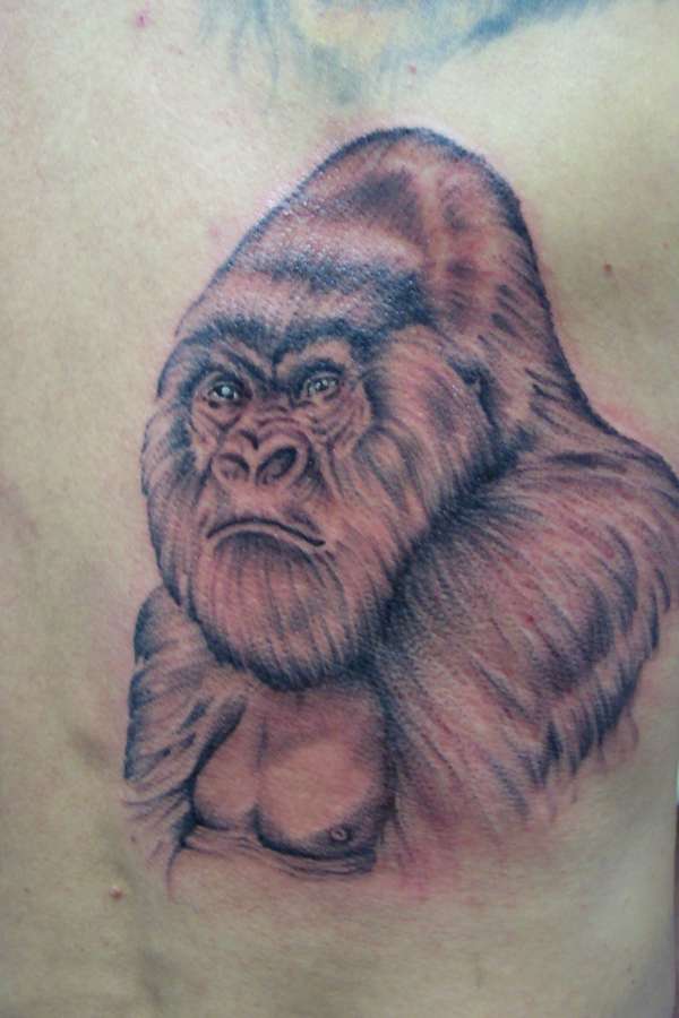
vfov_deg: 50.7
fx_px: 1075
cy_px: 509
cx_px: 340
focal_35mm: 38
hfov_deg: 35.1
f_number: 2.8
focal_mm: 8
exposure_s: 1/30
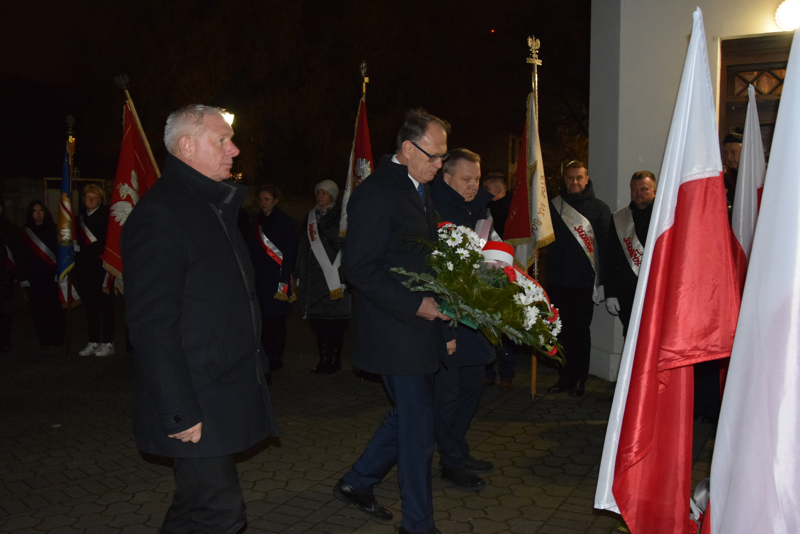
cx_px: 400
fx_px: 733
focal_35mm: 33
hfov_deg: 57.2
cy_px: 267
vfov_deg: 40.0
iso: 3200
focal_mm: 22
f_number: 3.8
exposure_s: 1/60
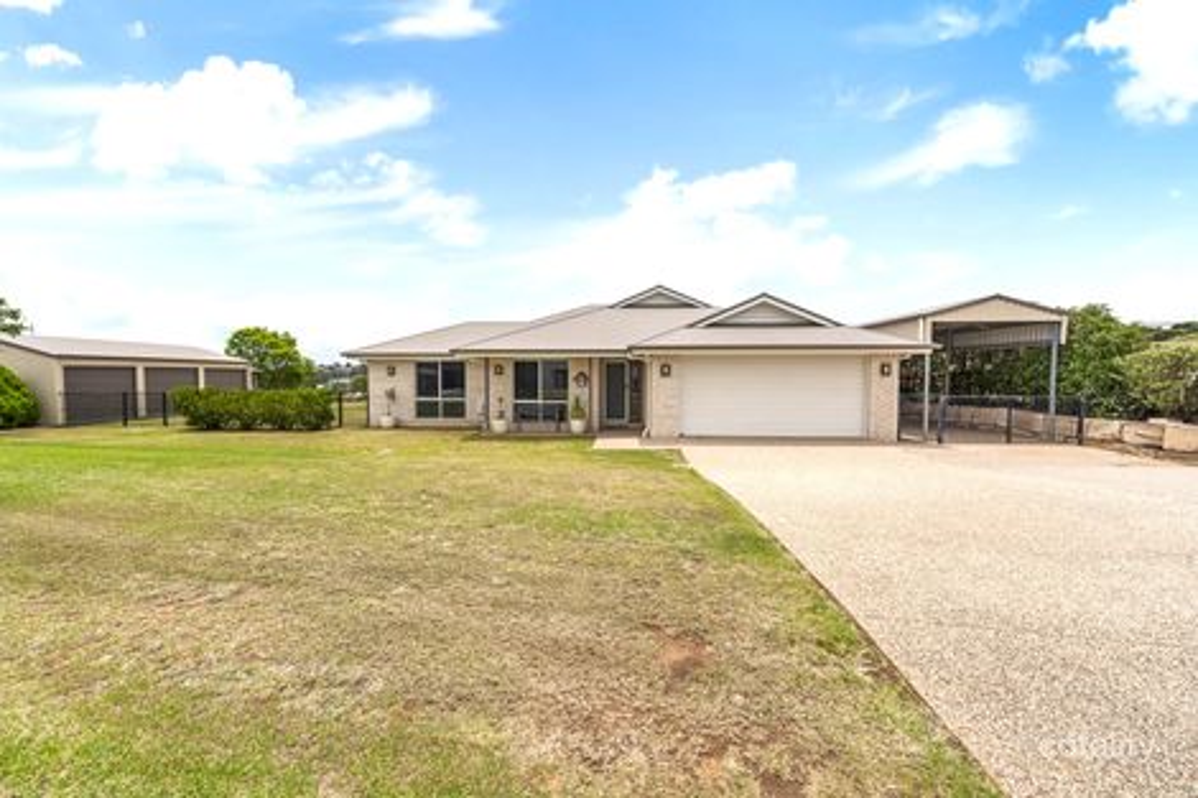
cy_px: 399
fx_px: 466
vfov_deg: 81.2
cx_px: 599
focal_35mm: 14
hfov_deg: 104.3
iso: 100
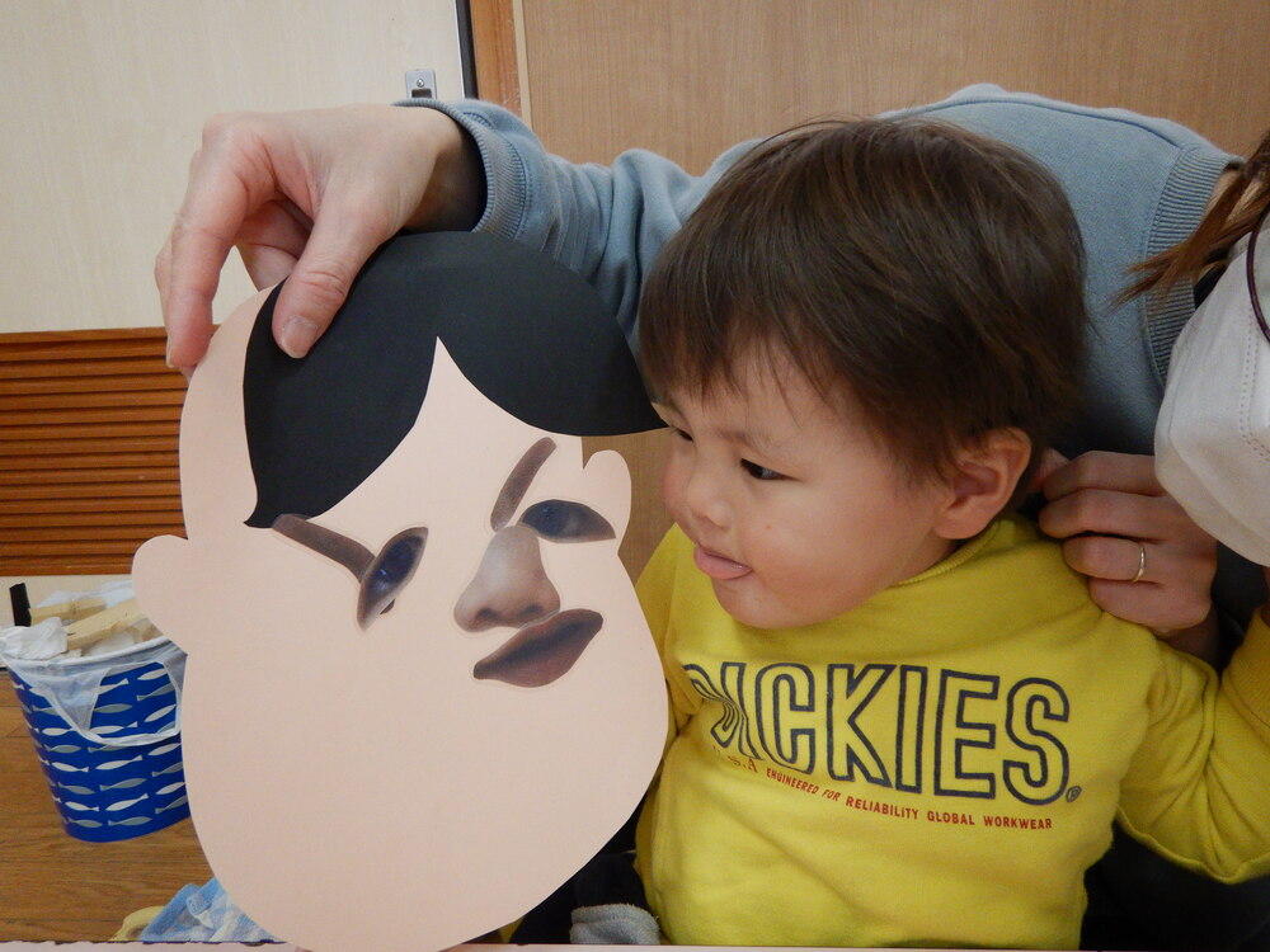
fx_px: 881
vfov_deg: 56.8
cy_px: 476
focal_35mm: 24
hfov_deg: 71.6
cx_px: 635
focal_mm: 4.3
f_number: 2.8
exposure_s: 1/40
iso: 125
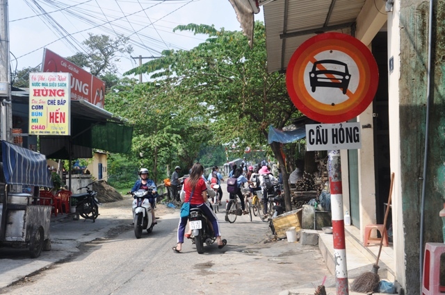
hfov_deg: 37.9
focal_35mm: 52
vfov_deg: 25.7
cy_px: 148
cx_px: 222
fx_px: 648
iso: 200
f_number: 9
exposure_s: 1/320
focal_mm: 35
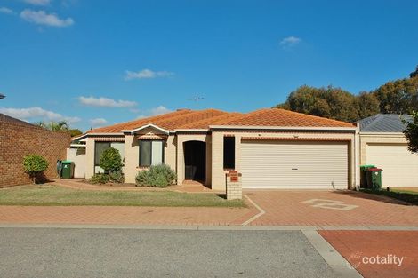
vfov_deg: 50.4
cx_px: 209
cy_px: 139
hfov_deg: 70.5
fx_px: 296
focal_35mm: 26
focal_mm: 17
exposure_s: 1/400
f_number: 11
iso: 200
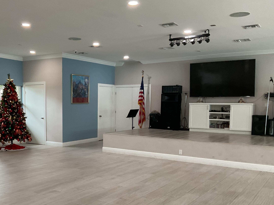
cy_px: 129
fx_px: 317
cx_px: 93
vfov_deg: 35.7
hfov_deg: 46.1
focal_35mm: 40
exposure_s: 1/60
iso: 50
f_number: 1.8
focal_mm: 3
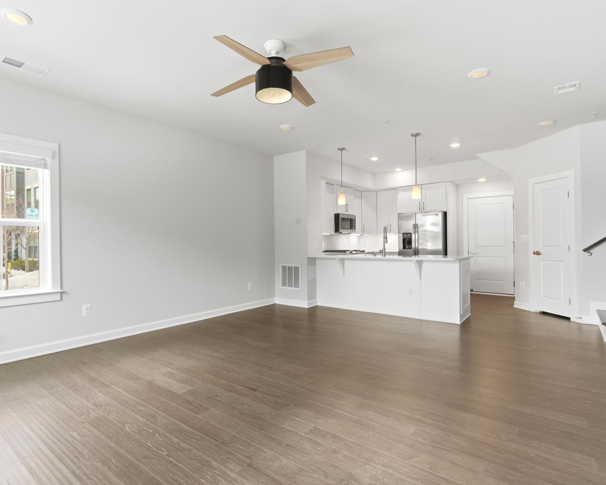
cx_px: 272
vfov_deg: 70.8
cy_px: 242
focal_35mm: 19
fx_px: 341
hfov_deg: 83.0
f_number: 8
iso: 500
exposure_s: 1/800
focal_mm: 16
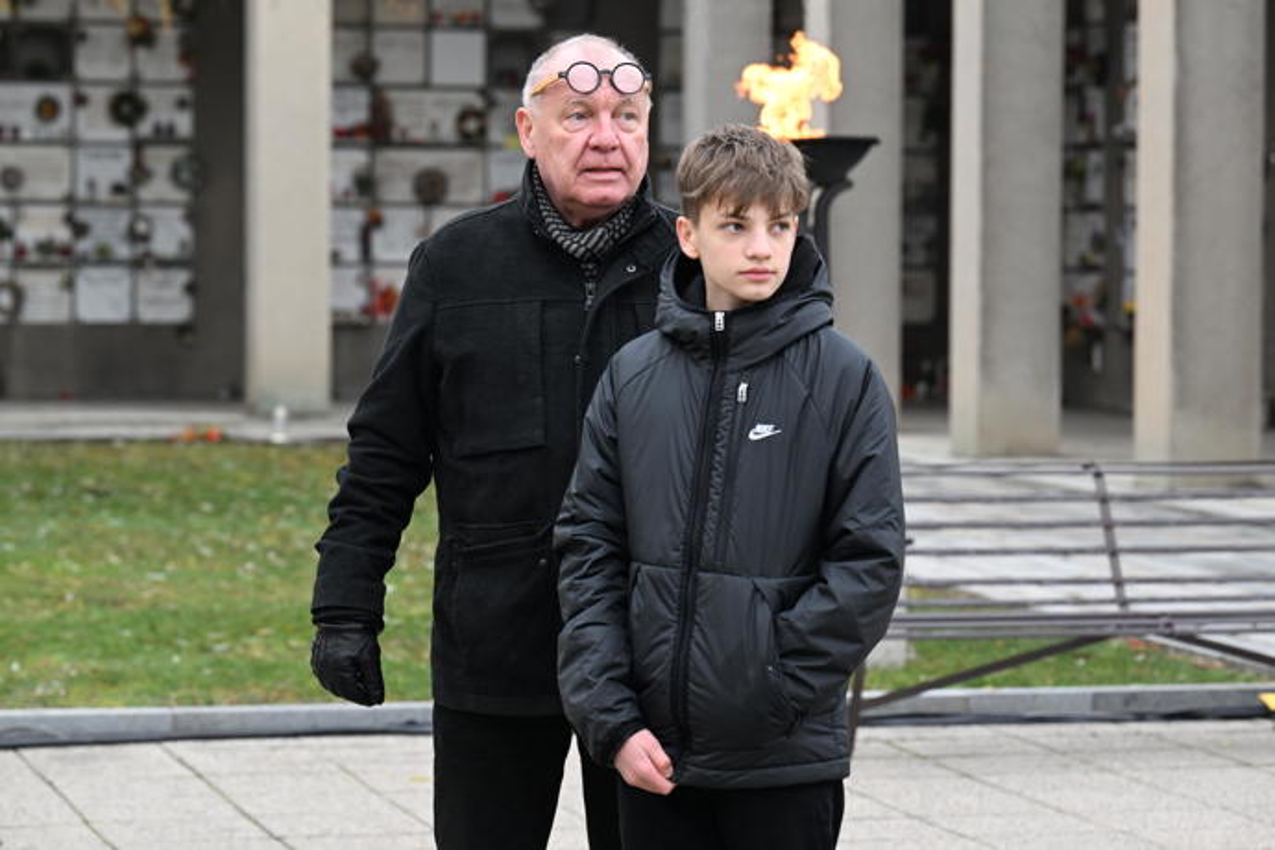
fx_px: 4604
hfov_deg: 15.8
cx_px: 638
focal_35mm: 130
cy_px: 425
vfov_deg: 10.5
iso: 1000
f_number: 6.3
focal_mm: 130
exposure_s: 1/320
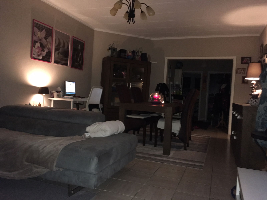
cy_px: 100
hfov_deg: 61.7
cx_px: 134
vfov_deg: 48.2
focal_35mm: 29
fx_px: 224
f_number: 2.2
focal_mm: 4.15
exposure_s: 1/17
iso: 250
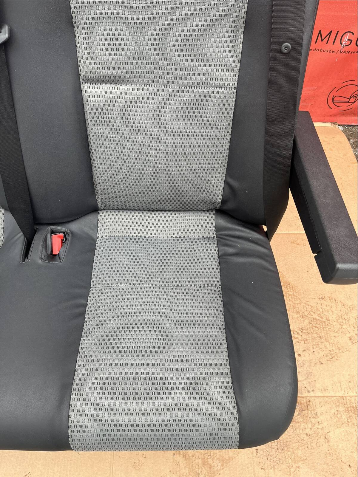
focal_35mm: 26
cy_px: 238
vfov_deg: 67.3
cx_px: 179
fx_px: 359
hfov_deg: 53.1
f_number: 1.6
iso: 64
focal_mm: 5.1
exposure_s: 1/122
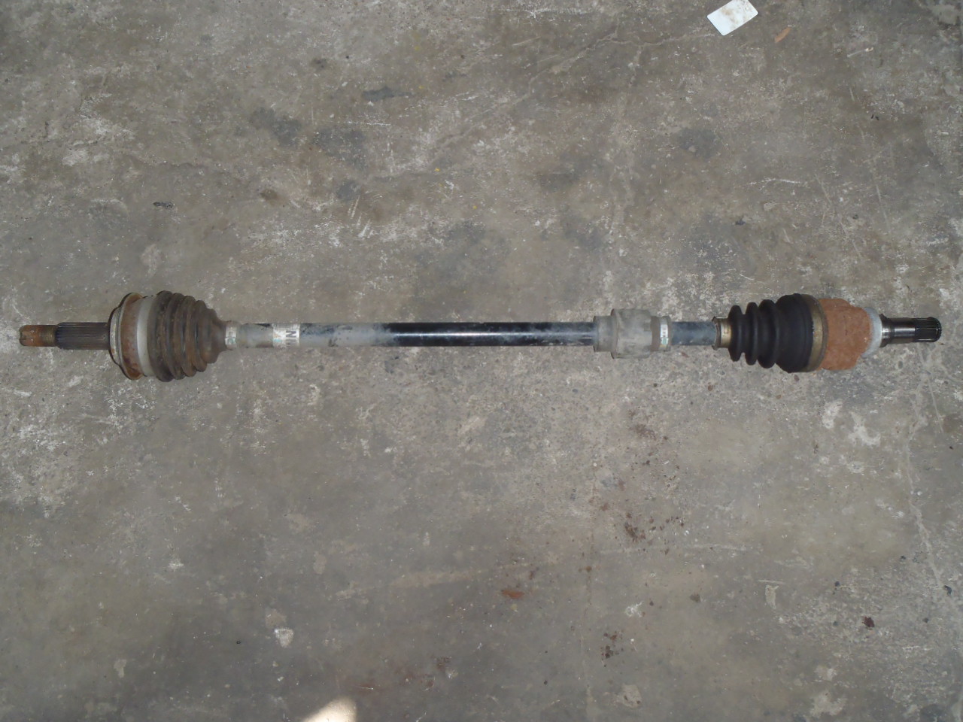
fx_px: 1057
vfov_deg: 37.7
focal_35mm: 38
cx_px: 482
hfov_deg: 49.0
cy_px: 361
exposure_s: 1/40
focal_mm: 6.83
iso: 250
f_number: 4.6
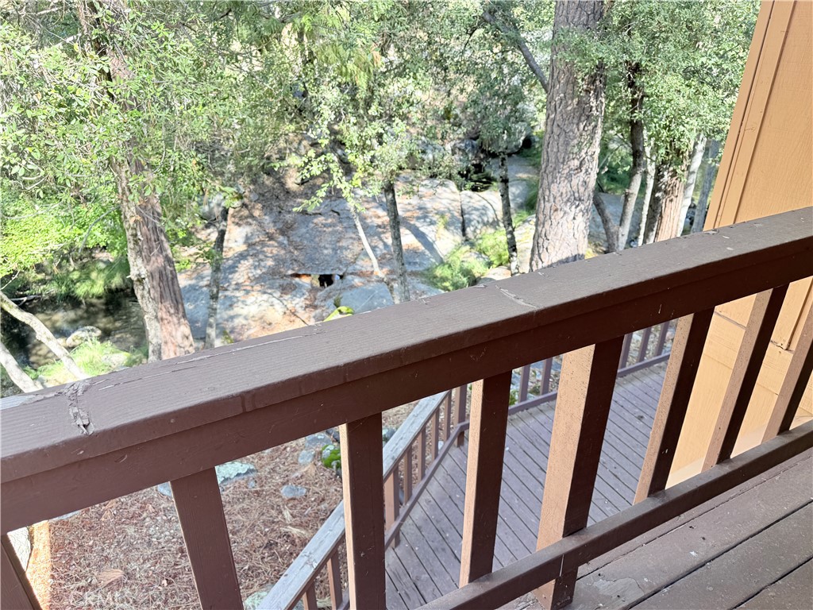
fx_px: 564
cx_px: 406
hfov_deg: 71.6
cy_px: 305
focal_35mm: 24
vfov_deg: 56.8
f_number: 1.78
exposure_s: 1/168
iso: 80
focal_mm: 6.76
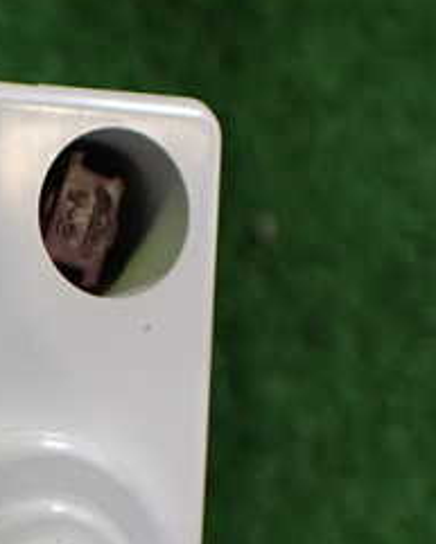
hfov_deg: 19.0
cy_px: 445
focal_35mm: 73
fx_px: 1177
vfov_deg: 25.5
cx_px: -169
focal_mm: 5.4
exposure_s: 1/125
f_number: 2.3
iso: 250
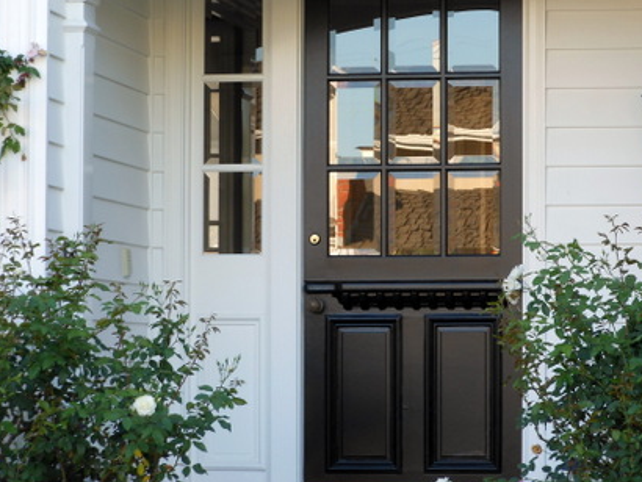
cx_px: 413
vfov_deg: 9.2
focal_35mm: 161
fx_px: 2988
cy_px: 209
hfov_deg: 12.3
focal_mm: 21.5
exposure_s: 1/40
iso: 80
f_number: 5.4
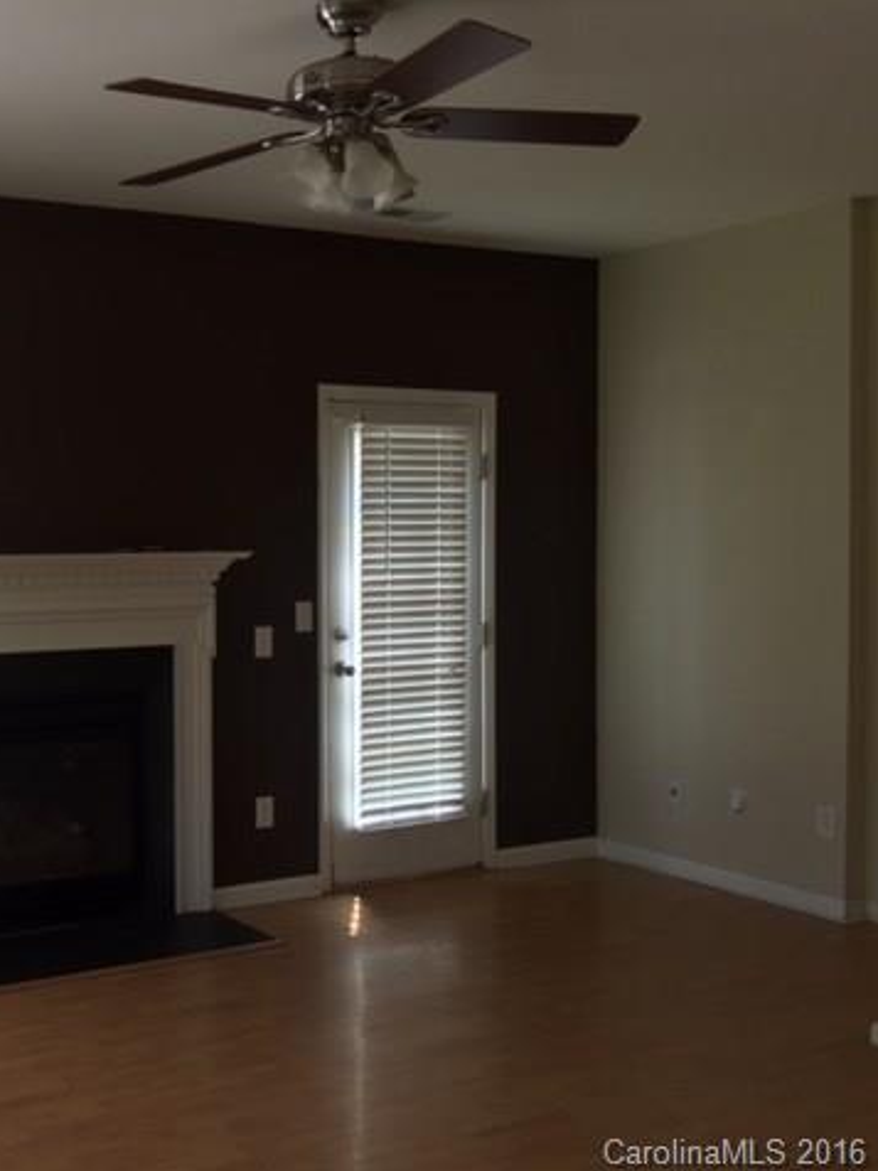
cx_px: 98
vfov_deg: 47.9
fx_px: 1319
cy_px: 586
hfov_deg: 34.9
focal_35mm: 39
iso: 32
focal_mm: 4.15
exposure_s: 1/60
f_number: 2.2
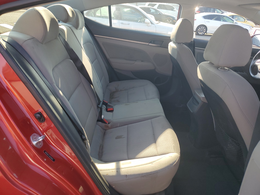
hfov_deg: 67.3
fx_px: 195
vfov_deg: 53.1
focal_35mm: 26
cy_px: 98
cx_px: 130
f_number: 1.5
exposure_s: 1/370
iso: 50
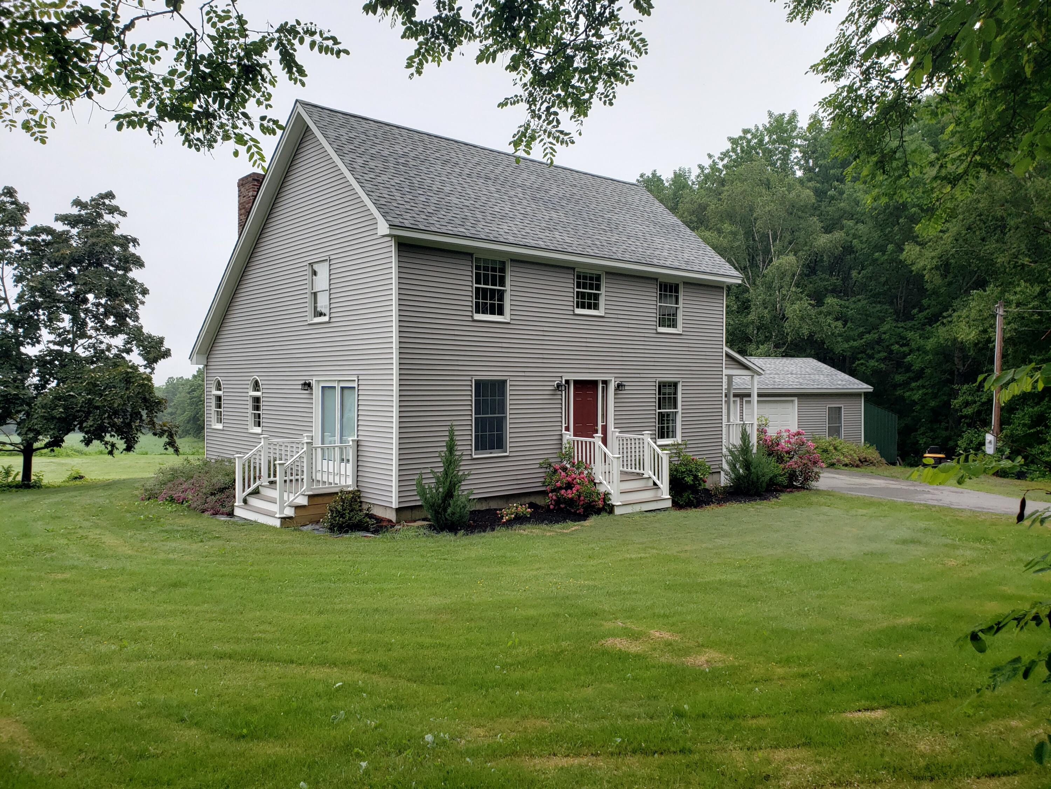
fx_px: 789
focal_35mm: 26
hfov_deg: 67.3
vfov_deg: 53.1
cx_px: 526
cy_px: 394
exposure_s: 1/192
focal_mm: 4.3
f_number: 2.4
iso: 50
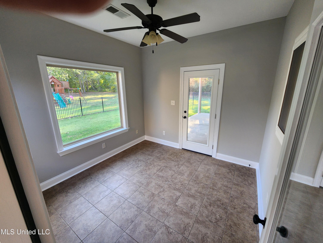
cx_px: 162
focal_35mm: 13
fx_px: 121
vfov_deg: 89.9
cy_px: 122
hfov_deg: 106.2
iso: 160
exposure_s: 1/60
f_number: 2.2
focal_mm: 2.2
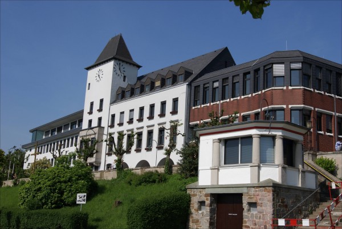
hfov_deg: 46.4
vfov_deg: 31.9
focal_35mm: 42
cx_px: 171
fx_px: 399
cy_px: 114
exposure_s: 1/250
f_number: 11
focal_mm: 28
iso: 100
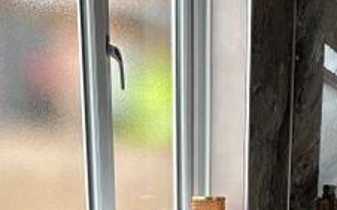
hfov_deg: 32.2
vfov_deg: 17.8
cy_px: 338
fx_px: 578
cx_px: 227
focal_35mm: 63
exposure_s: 1/99
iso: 125
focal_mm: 2.22
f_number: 2.2
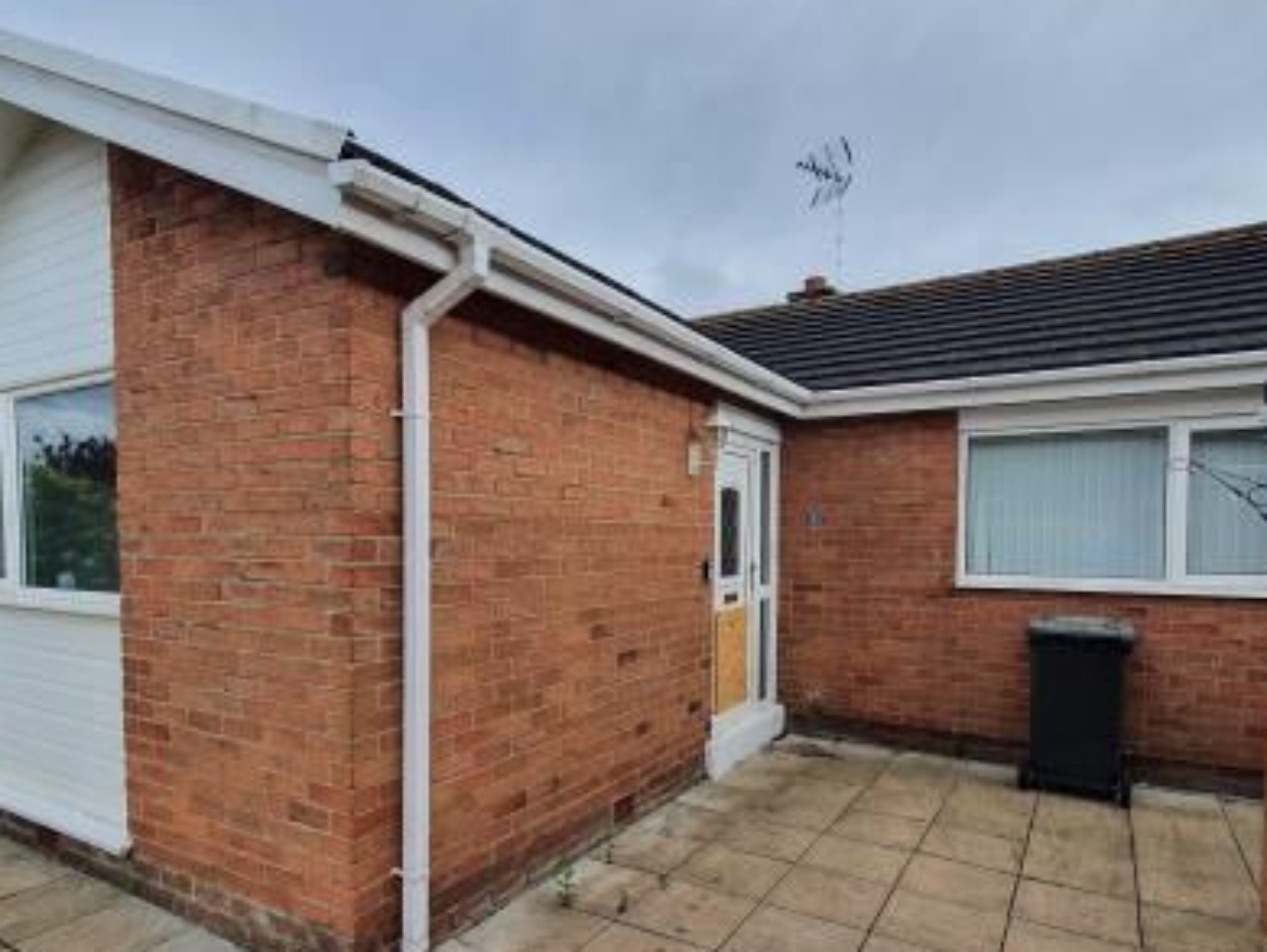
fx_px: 732
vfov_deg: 65.3
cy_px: 582
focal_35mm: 20
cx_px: 627
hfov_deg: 81.7
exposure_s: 1/290
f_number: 2.2
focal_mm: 1.8
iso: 50
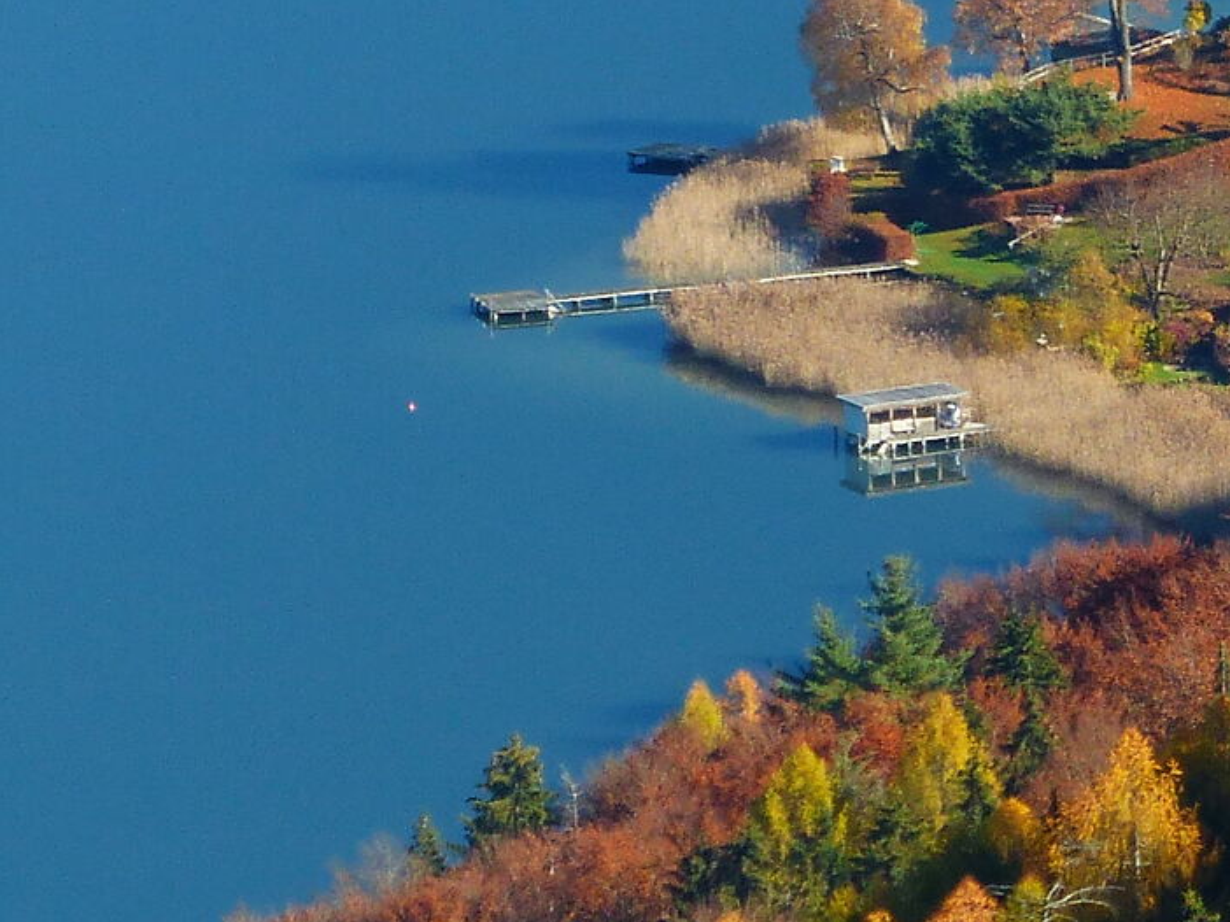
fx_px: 36799
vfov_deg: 1.4
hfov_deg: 1.9
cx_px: 1568
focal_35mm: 1036
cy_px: 342
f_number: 5.6
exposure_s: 1/80
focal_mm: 54.5
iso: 100
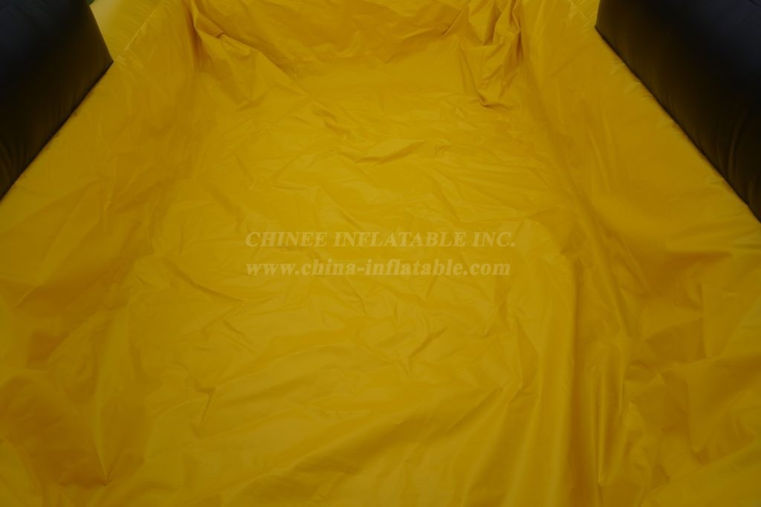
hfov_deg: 73.7
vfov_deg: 53.1
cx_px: 380
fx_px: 507
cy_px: 254
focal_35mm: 24
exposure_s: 1/320
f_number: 5.6
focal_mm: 16
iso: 100
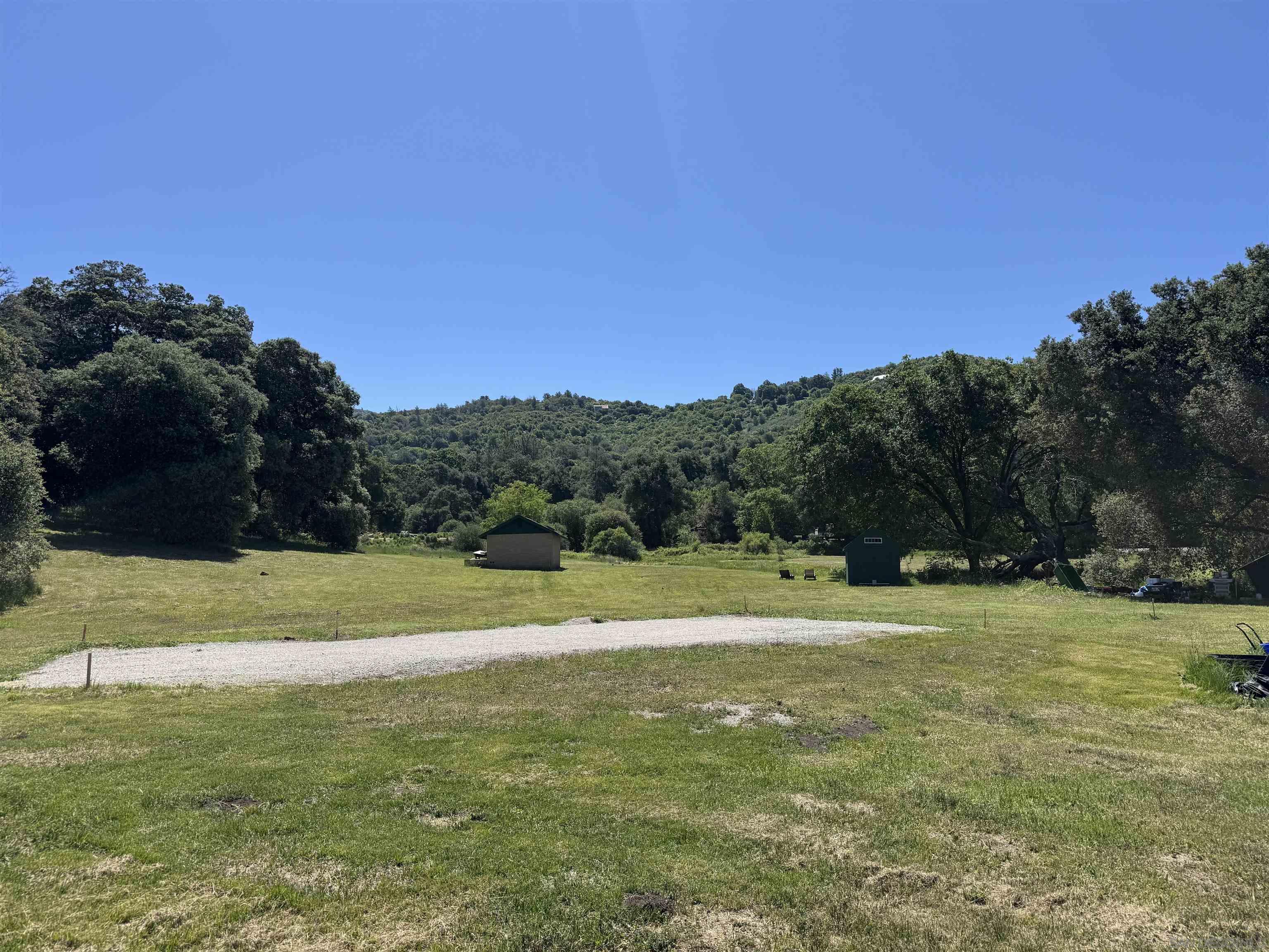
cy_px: 476
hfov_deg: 71.6
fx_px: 880
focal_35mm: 24
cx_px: 634
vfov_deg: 56.8
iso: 80
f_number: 1.78
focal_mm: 6.76
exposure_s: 1/4950
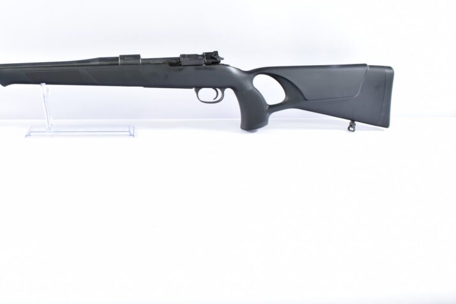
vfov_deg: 30.8
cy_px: 89
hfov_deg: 44.4
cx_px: 133
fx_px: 545
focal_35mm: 43
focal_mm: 20
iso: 640
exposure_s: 1/20
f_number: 5
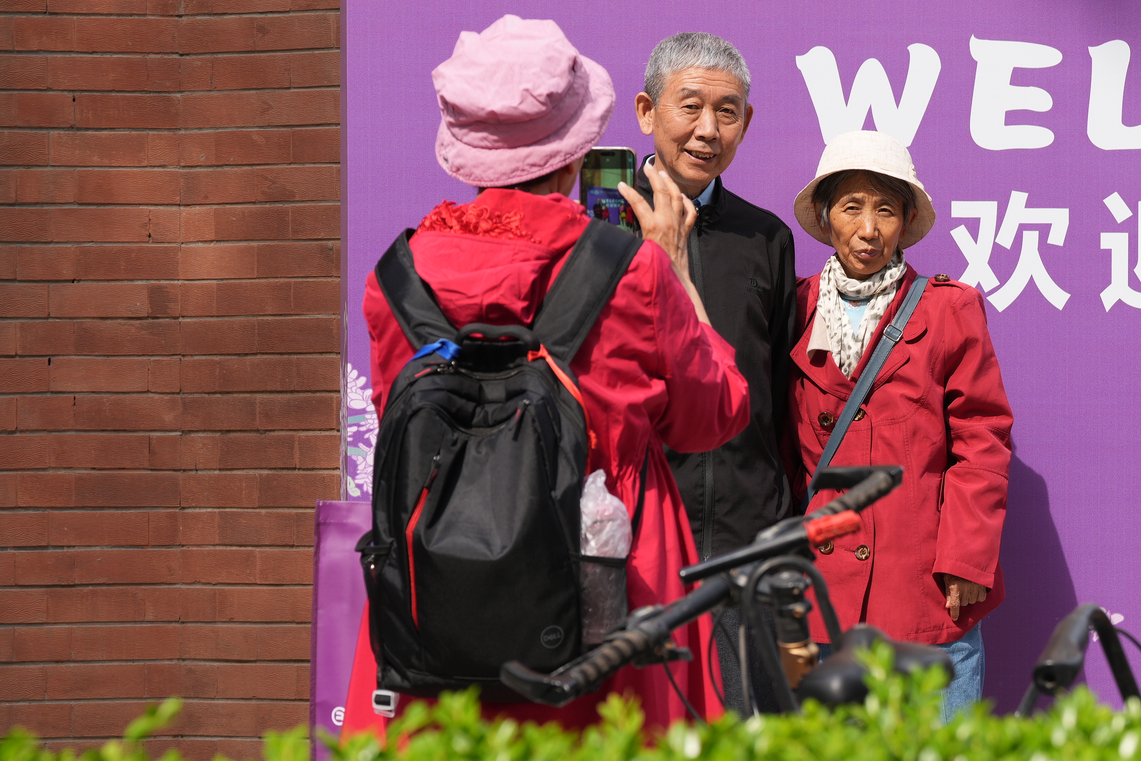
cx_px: 1136
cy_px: 388
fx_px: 7131
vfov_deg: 6.1
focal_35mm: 225
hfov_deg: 9.1
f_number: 7.1
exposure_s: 1/125
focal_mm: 108
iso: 100
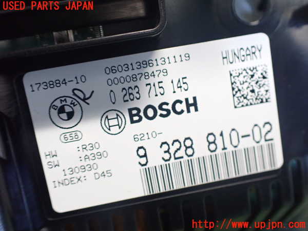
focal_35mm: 30
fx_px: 267
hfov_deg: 60.0
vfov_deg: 46.8
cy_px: 116
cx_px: 154
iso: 800
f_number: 2.3
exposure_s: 1/60
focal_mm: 5.4
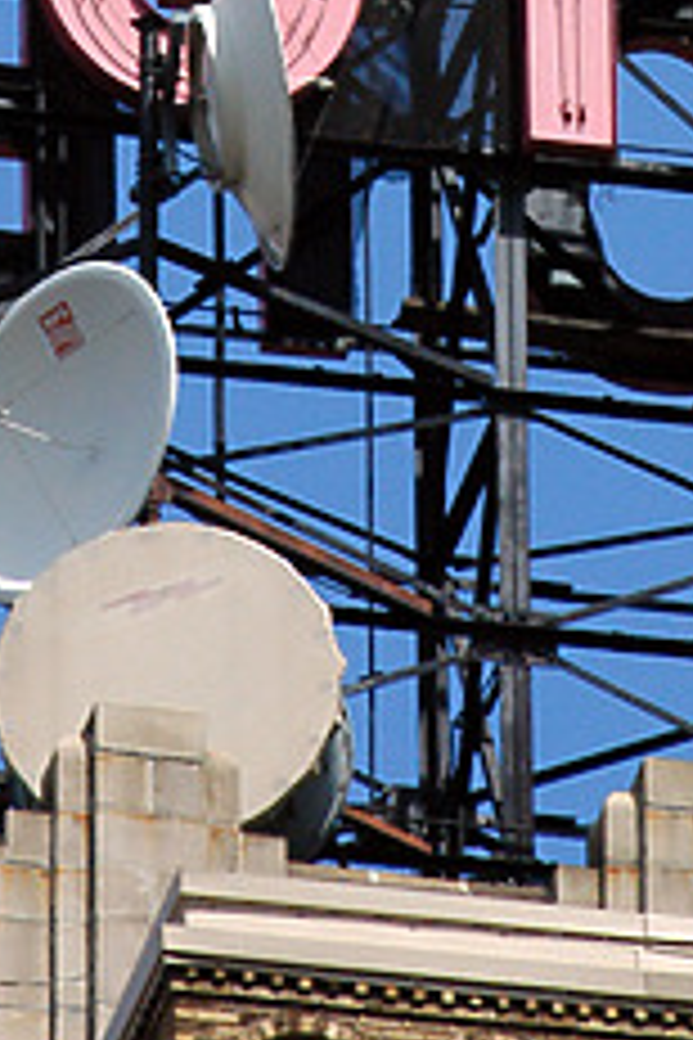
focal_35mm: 1167
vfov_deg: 1.8
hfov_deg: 1.2
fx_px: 33694
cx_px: 446
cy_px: -212
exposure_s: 1/1000
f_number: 8
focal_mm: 200
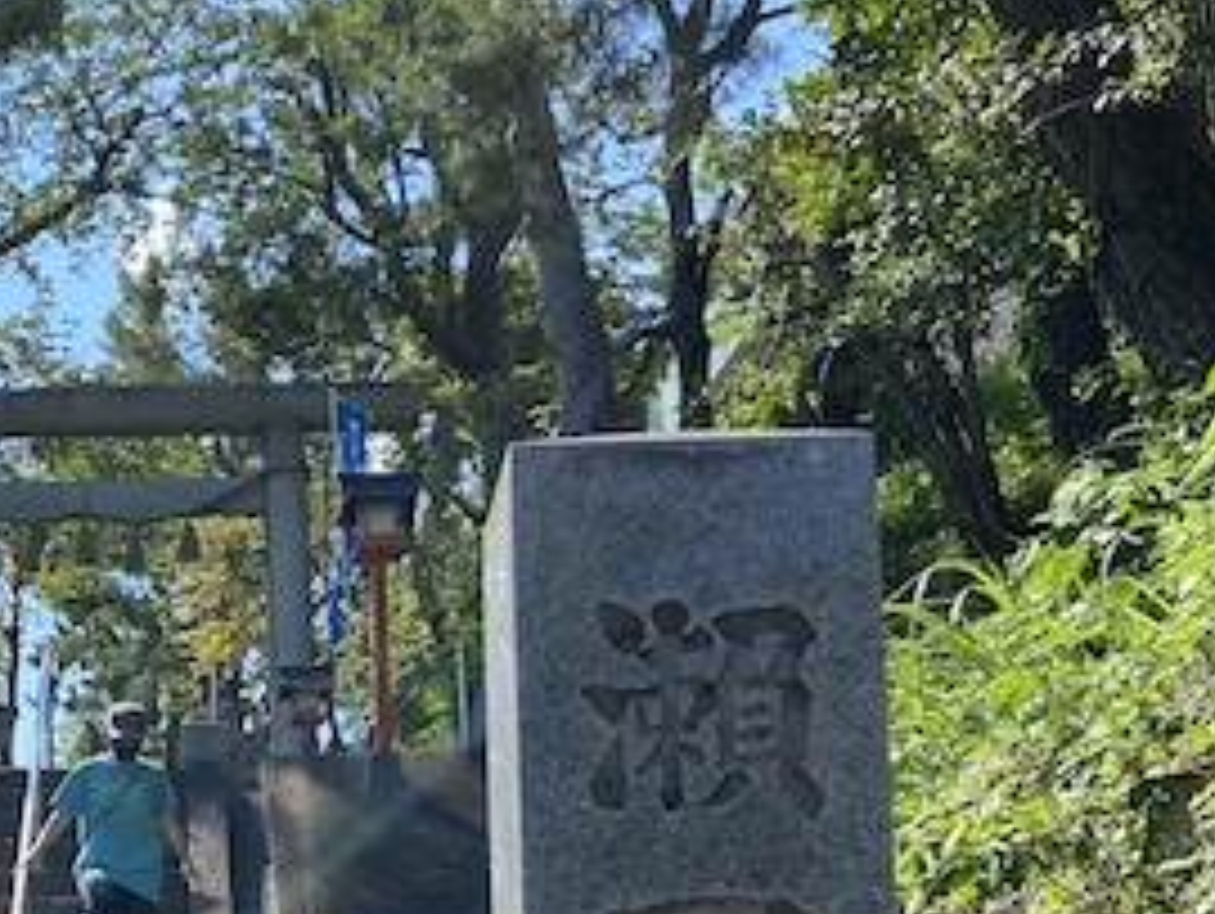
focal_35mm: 77
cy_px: 977
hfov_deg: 24.3
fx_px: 2705
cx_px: 22
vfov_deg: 18.5
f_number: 1.8
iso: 32
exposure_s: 1/1377
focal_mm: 4.25
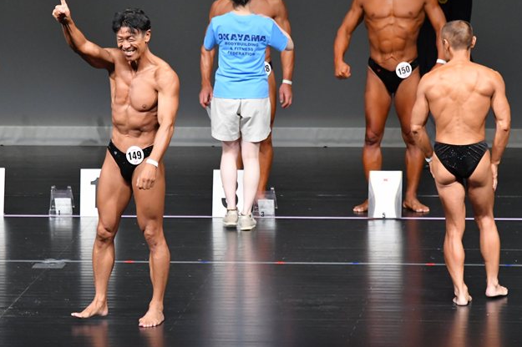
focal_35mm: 335
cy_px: 166
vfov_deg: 4.1
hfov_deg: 6.2
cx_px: 214
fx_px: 4855
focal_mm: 180
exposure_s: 1/400
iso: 5000
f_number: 5.6
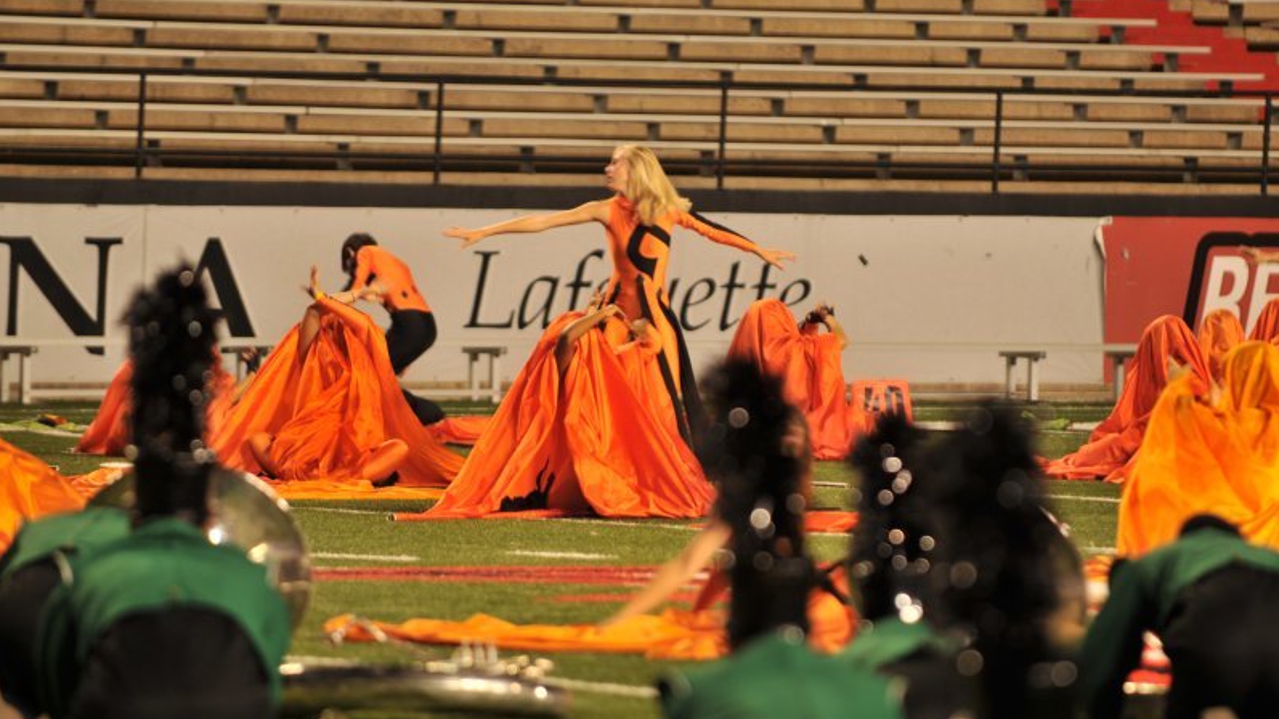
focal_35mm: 315
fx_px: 10681
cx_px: 639
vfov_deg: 3.9
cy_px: 319
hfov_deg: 6.9
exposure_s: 1/60
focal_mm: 200
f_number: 2.8
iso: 200
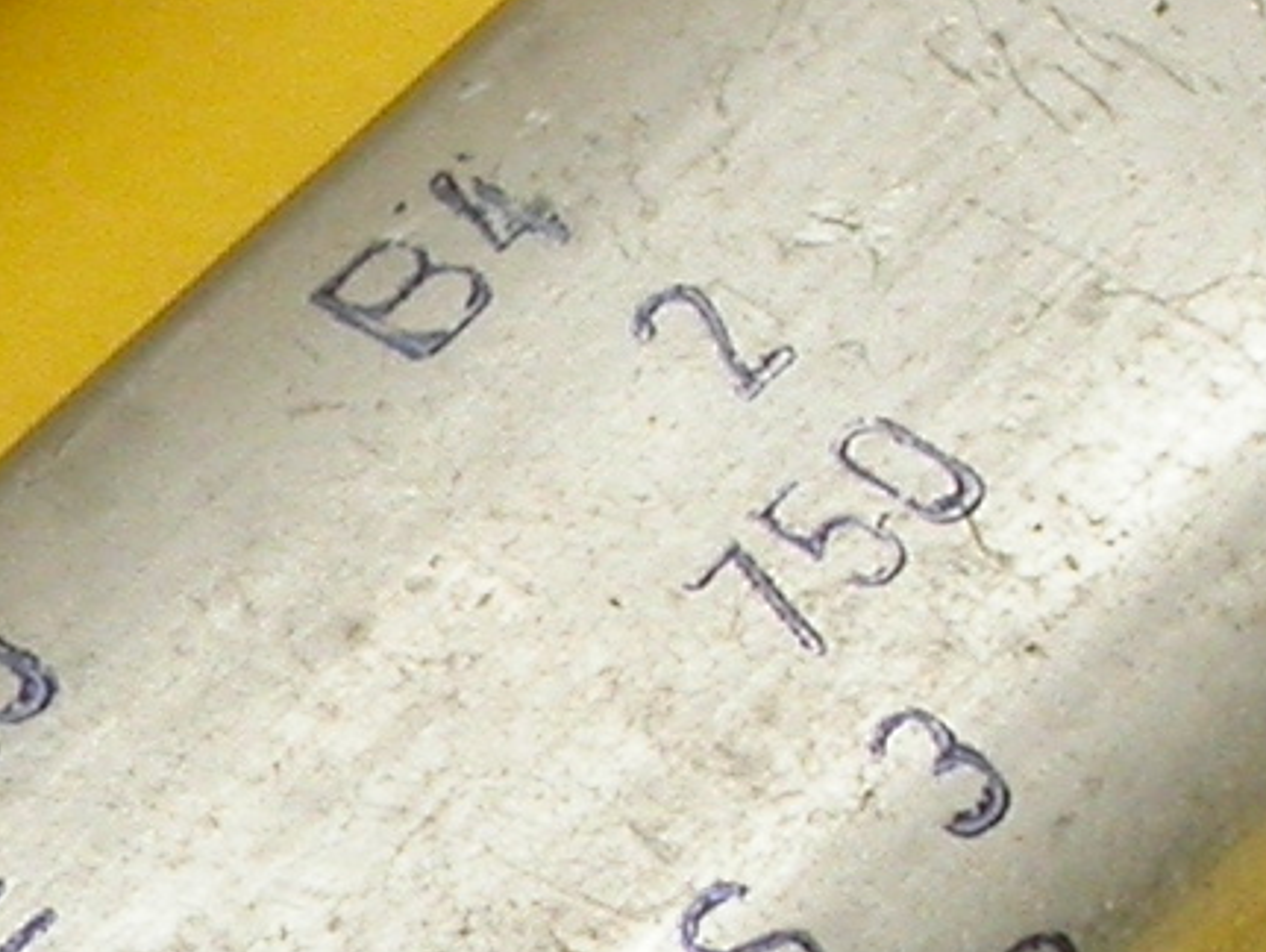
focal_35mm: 811
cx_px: -529
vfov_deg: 1.8
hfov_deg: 2.4
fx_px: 29685
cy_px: 864
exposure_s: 1/5.6
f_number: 10.3
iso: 100
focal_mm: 32
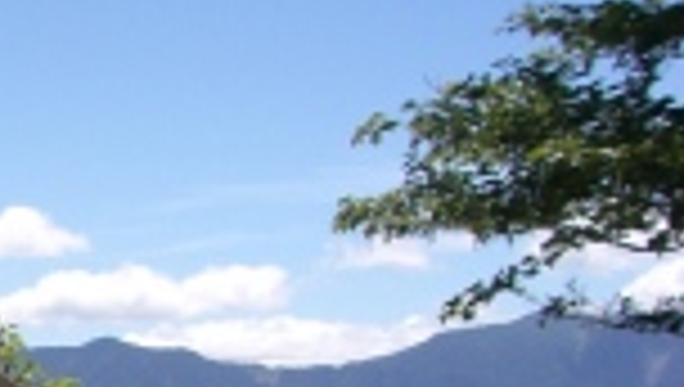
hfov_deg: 14.4
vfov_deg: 8.9
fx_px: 2470
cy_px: 443
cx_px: -436
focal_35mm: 136
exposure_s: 1/500
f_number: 4.3
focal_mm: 6.2
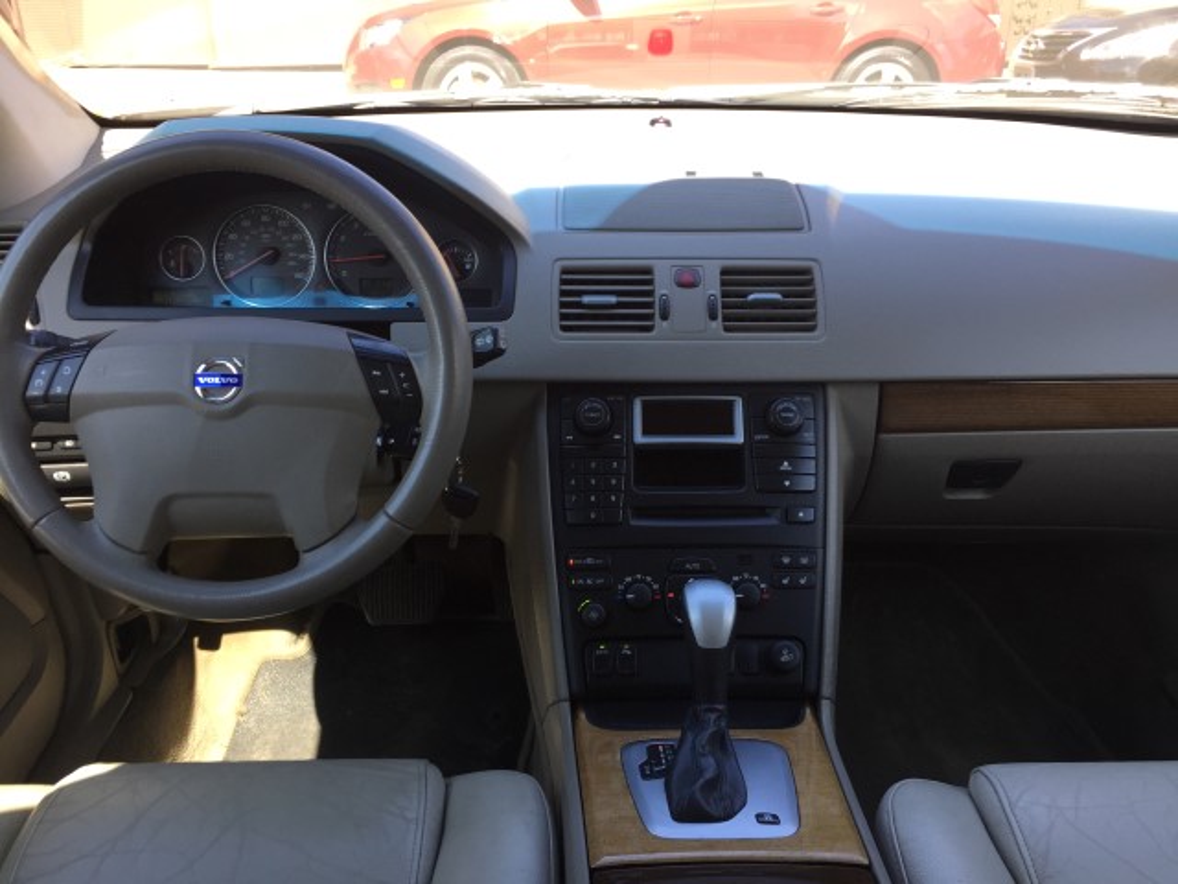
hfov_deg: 61.7
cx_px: 589
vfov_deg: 48.2
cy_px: 442
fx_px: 987
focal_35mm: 29
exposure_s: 1/159
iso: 32
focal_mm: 4.15
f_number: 2.2
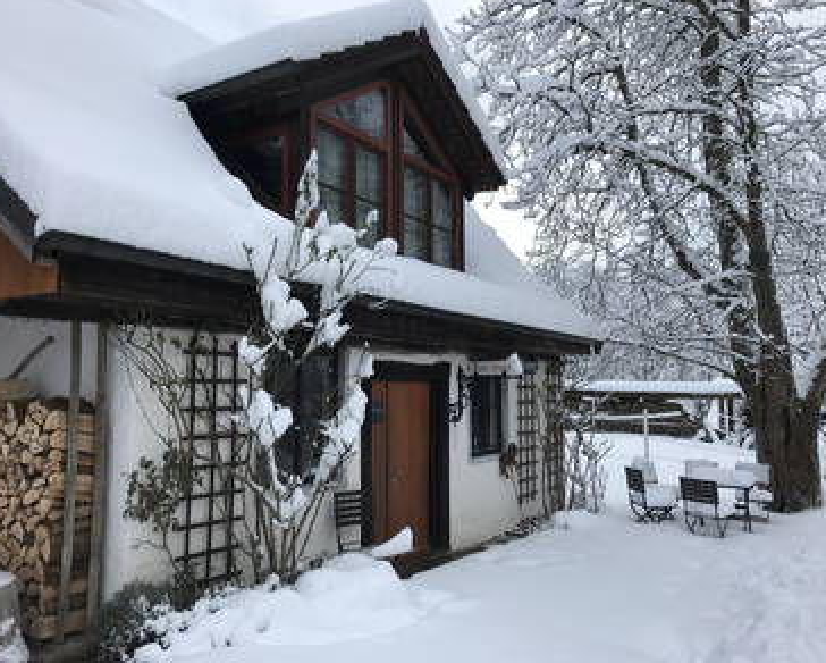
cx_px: 427
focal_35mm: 30
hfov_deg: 58.7
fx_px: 734
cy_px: 332
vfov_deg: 48.6
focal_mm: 3.99
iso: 20
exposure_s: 1/1088
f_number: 1.8
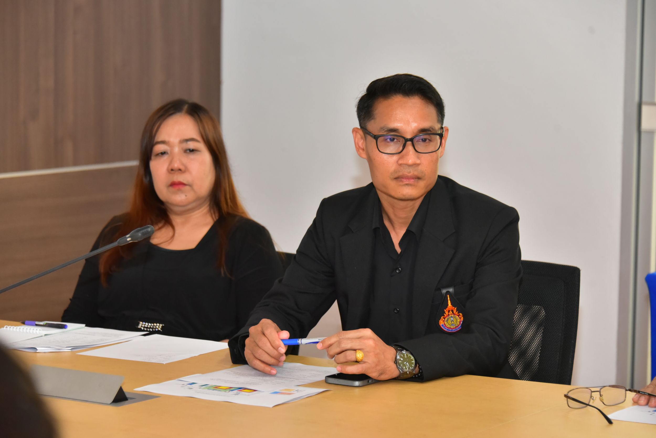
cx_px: 328
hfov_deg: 16.8
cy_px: 219
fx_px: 2224
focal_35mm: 122
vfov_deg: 11.2
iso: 4000
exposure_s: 1/125
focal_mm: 122
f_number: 5.6
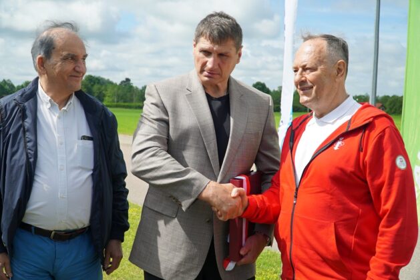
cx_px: 210
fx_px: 490
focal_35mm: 42
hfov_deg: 46.4
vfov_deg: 31.9
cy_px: 140
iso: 100
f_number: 5.6
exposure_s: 1/500
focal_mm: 28
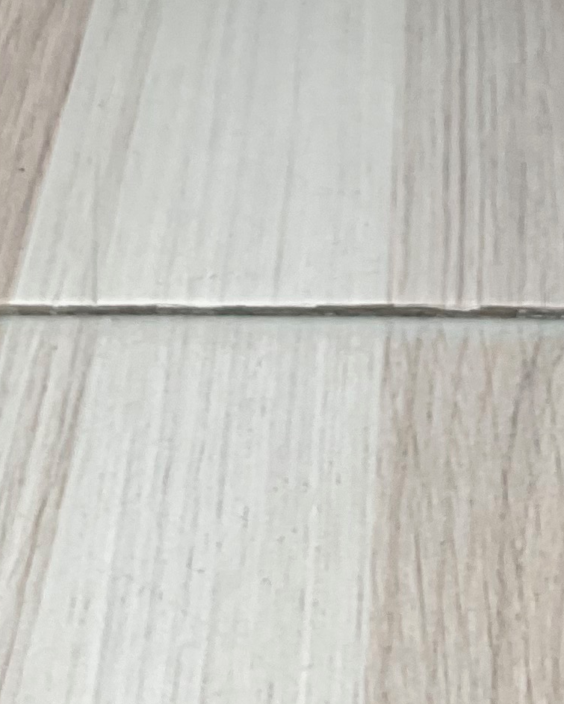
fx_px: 2523
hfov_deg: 12.7
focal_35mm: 121
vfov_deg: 14.6
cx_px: 420
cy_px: -416
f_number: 1.8
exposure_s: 1/100
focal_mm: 3
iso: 32
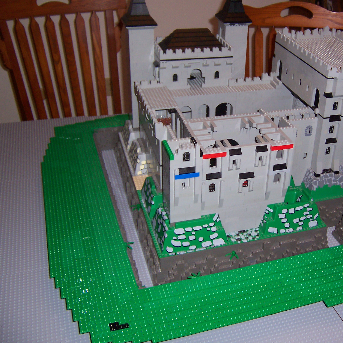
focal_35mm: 42
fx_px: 471
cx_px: 243
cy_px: 161
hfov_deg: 39.3
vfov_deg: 40.0
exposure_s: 1/60
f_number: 2.8
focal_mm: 5.5
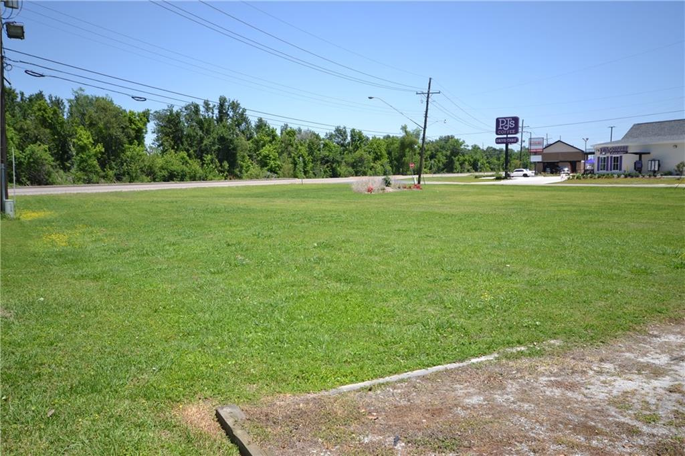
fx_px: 571
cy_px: 228
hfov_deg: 61.9
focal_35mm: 30
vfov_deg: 43.6
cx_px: 342
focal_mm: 20
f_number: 7.1
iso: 100
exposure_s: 1/200
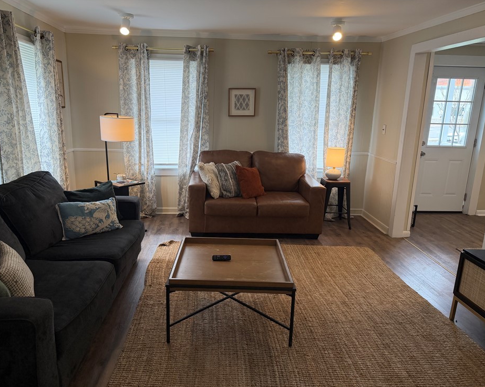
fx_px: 373
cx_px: 230
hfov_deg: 66.0
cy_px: 199
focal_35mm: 26
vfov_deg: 54.9
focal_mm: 6.76
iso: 200
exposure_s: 1/120
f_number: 1.78
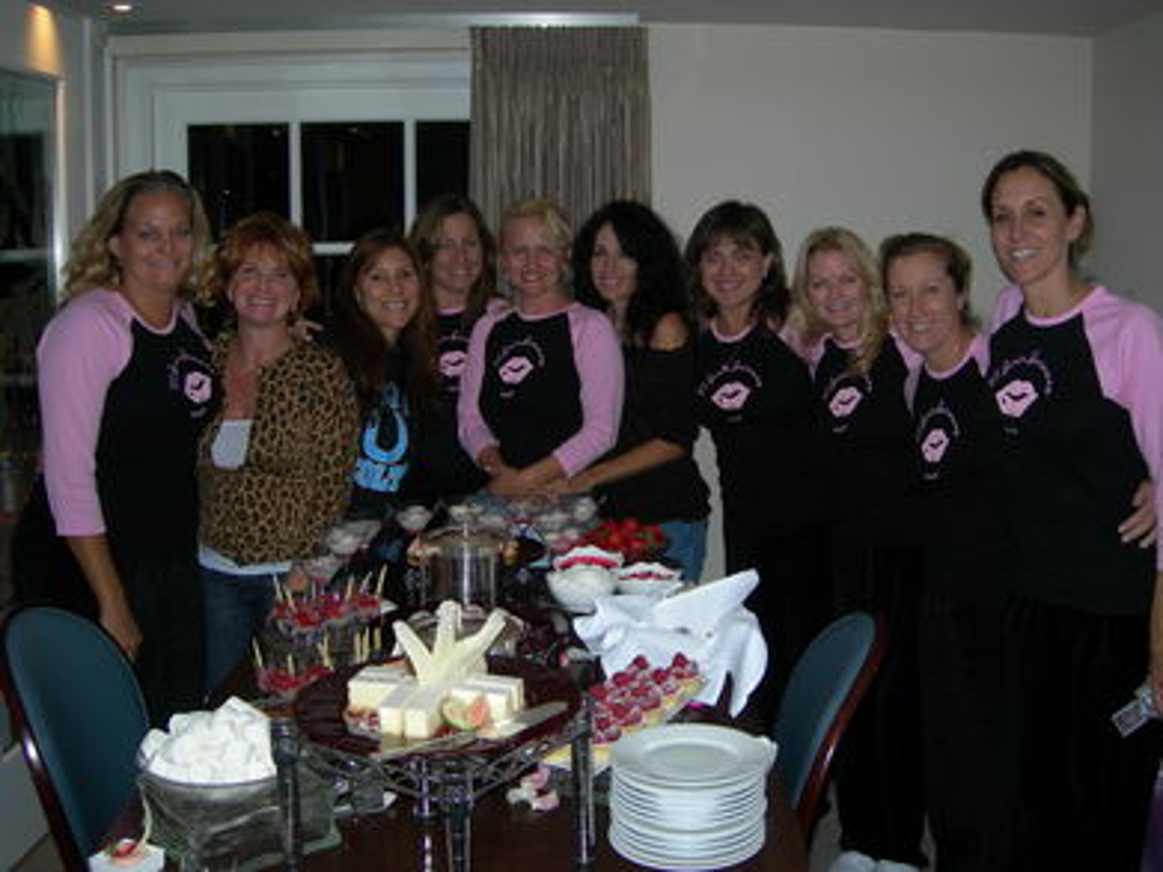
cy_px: 436
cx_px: 582
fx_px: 1276
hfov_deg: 49.0
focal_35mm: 38
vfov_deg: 37.7
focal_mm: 7.8
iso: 77
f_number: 2.8
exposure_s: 1/60.1
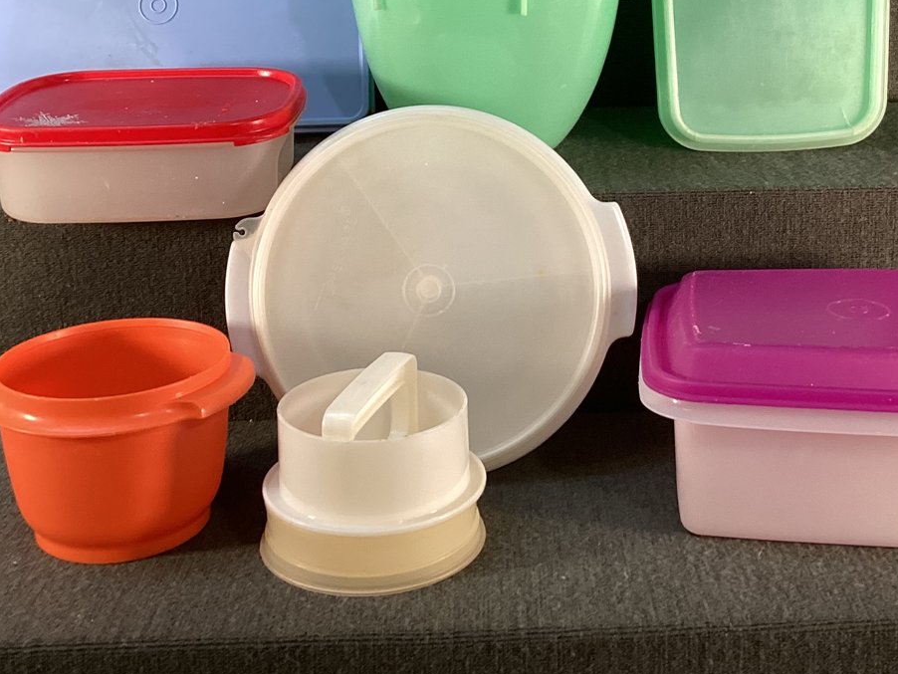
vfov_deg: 27.4
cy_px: 114
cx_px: 481
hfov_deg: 36.8
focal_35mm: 52
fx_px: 1349
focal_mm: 3.3
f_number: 2.4
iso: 100
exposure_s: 1/60
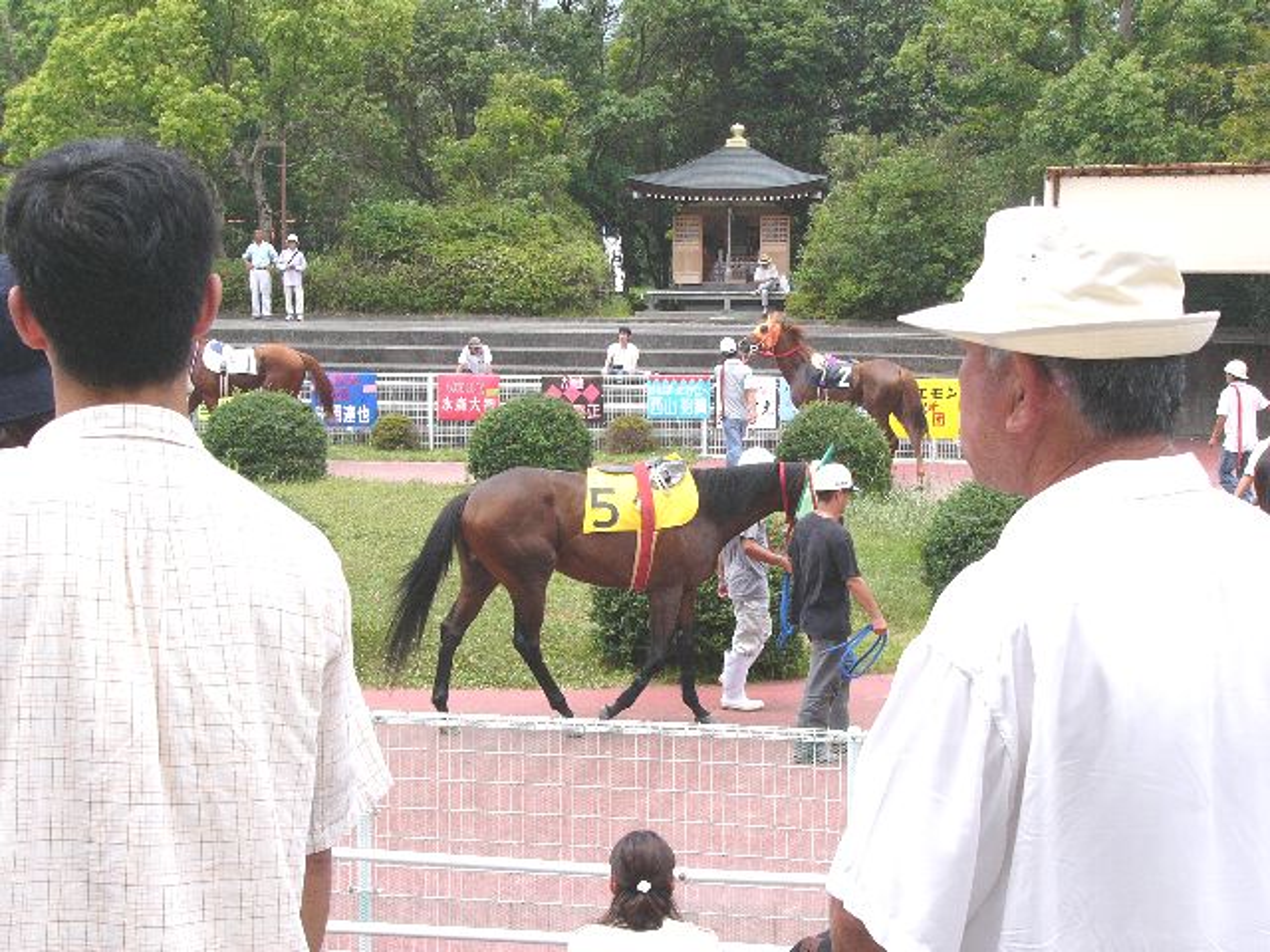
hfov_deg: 29.8
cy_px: 476
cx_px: 635
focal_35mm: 65
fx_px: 2385
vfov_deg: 22.6
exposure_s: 1/500
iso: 100
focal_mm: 10.8
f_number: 5.2
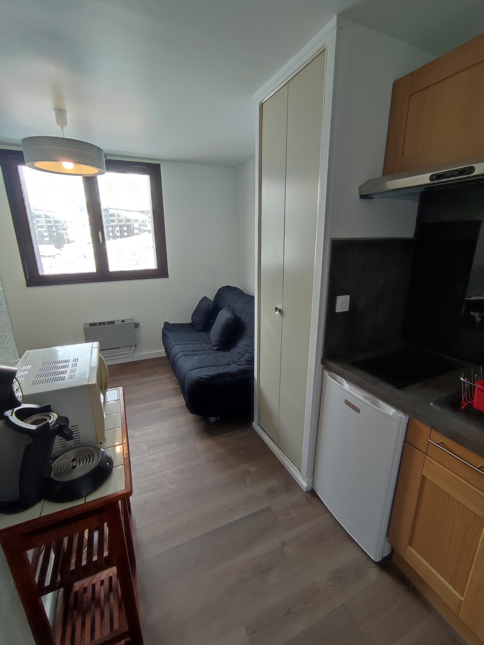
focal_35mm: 16
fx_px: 298
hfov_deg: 78.2
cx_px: 242
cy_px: 322
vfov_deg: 94.5
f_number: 2.2
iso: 169
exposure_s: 1/50
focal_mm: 1.65
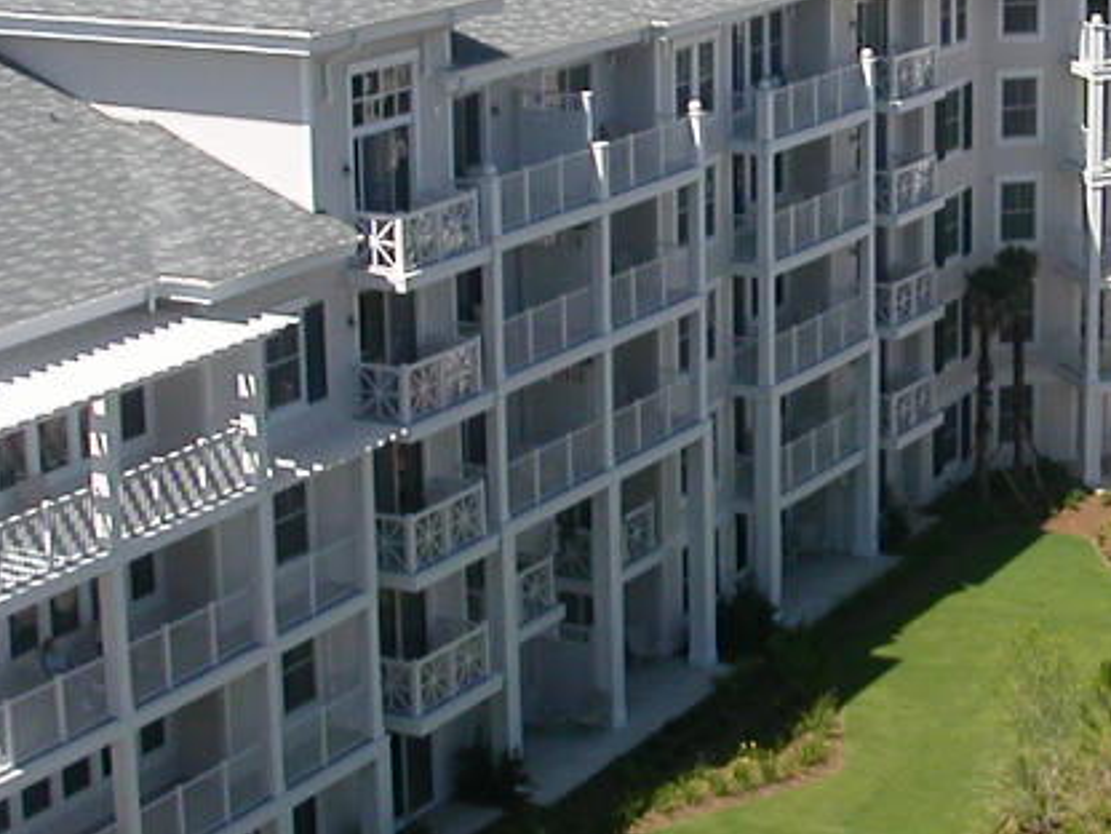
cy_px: 321
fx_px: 2921
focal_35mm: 91
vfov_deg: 16.2
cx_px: 929
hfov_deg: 21.2
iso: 100
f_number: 4.5
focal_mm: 5.6
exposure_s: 1/689
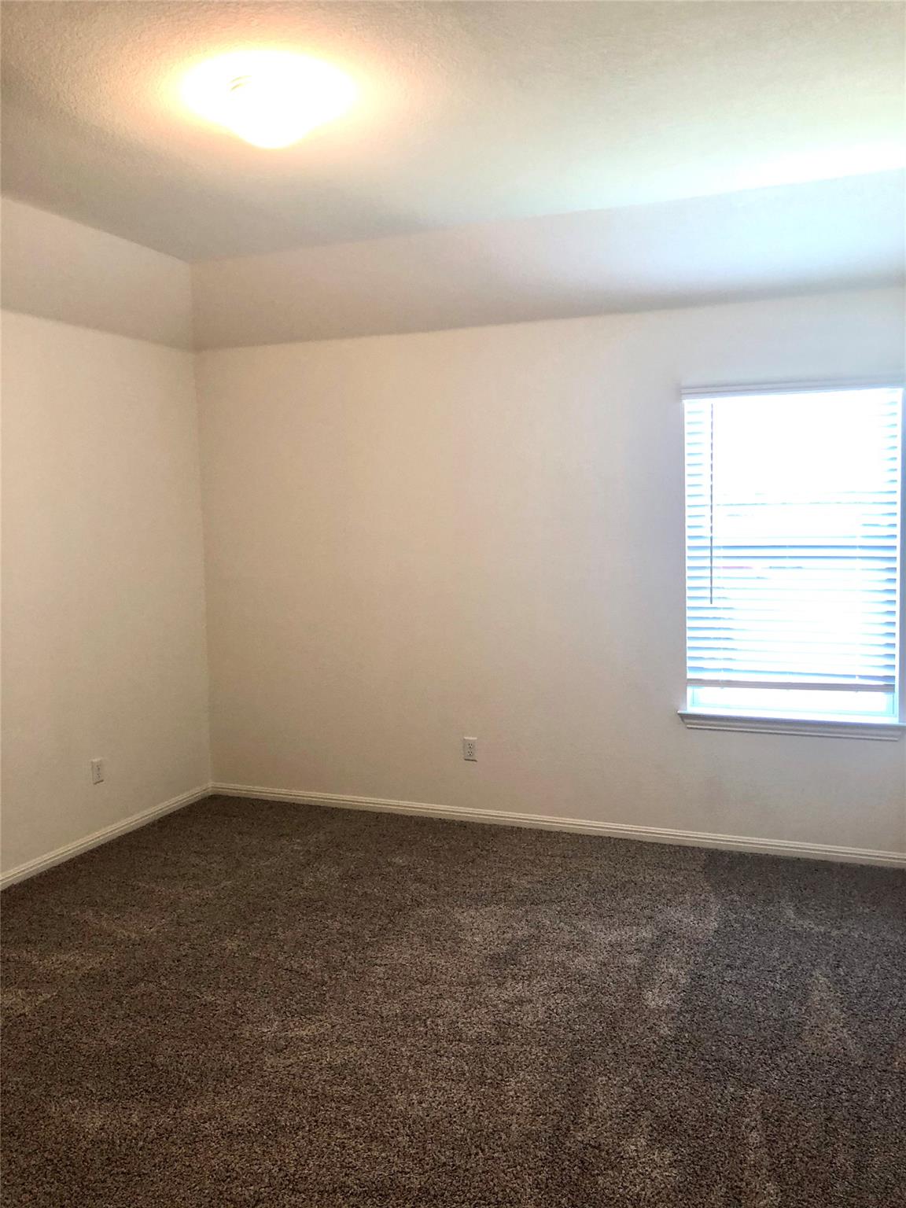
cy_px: 604
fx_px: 977
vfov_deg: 63.4
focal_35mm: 28
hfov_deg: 49.7
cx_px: 453
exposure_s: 1/24
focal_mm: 4
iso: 40
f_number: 1.8
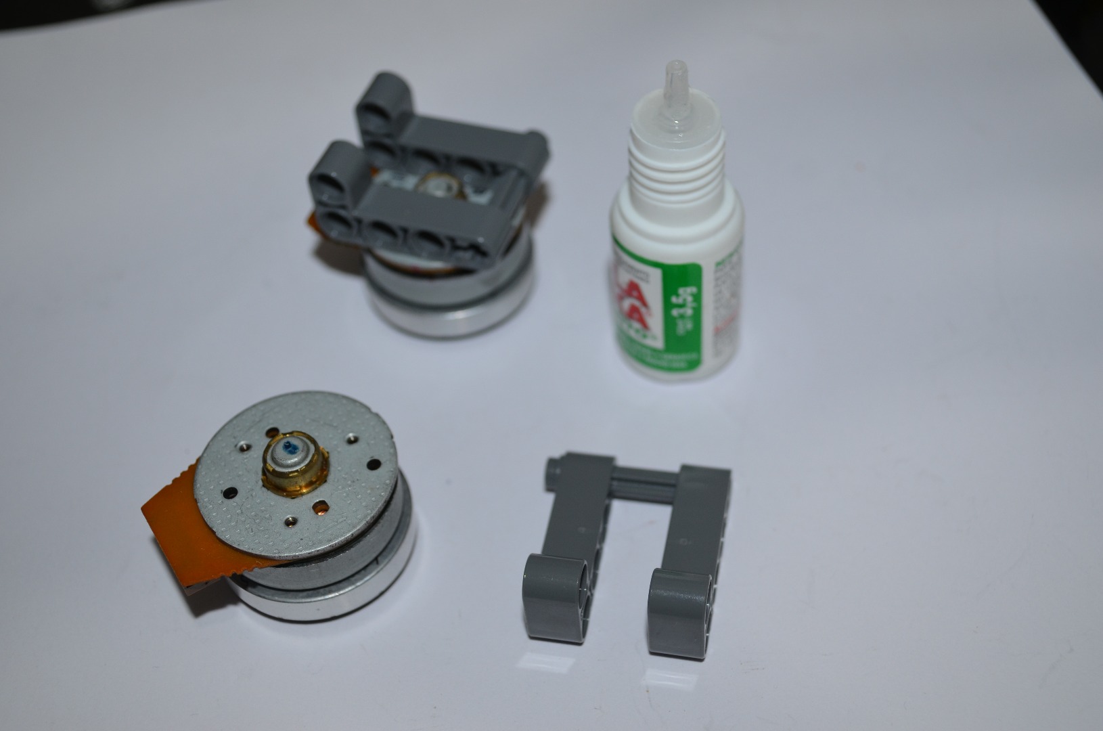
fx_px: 1468
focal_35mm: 48
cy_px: 366
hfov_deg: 41.2
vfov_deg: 28.0
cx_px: 552
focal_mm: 32
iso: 320
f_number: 4.8
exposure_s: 1/60
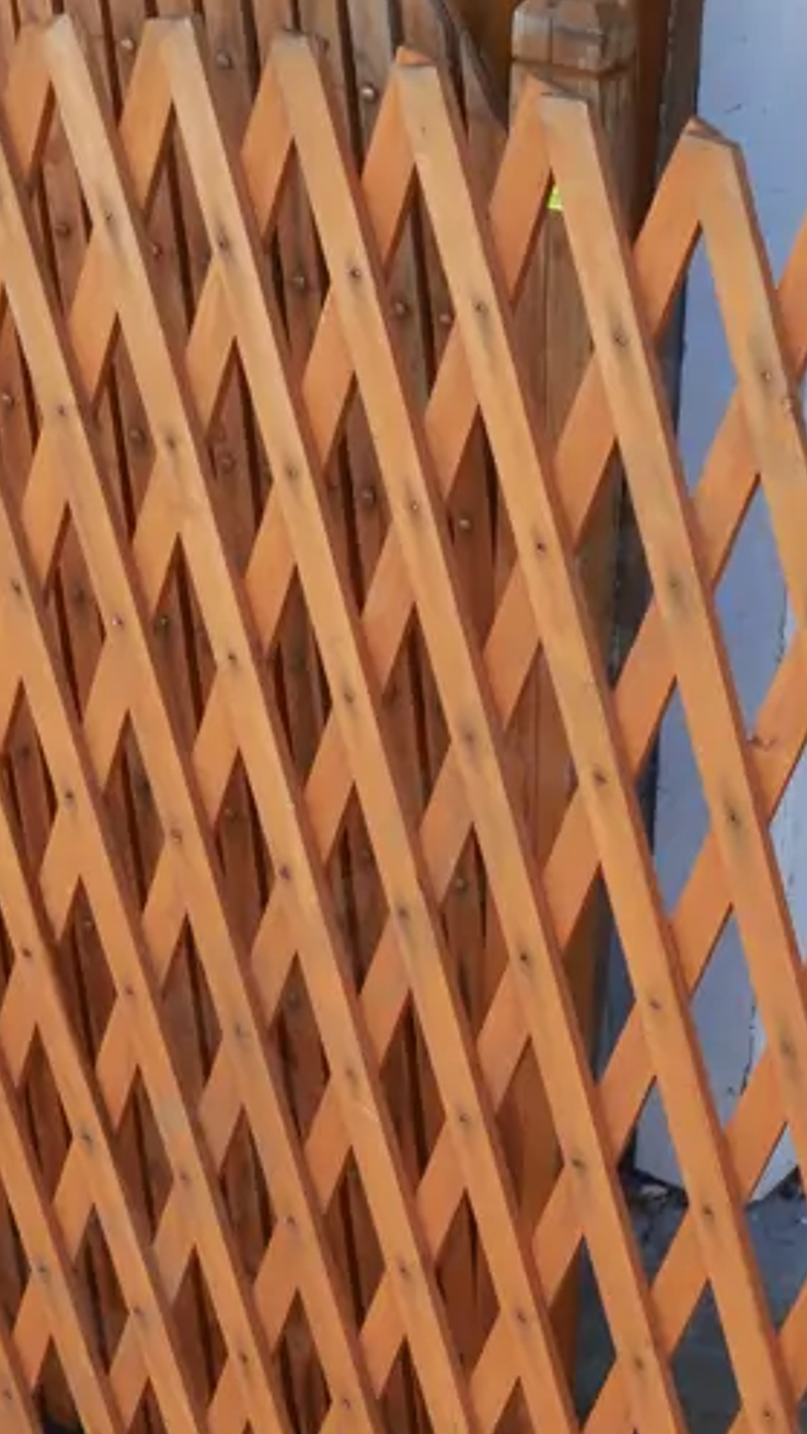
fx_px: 3081
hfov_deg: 14.9
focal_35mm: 81
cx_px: 554
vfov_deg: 26.2
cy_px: 694
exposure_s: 1/160
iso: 200
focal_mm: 18
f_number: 5
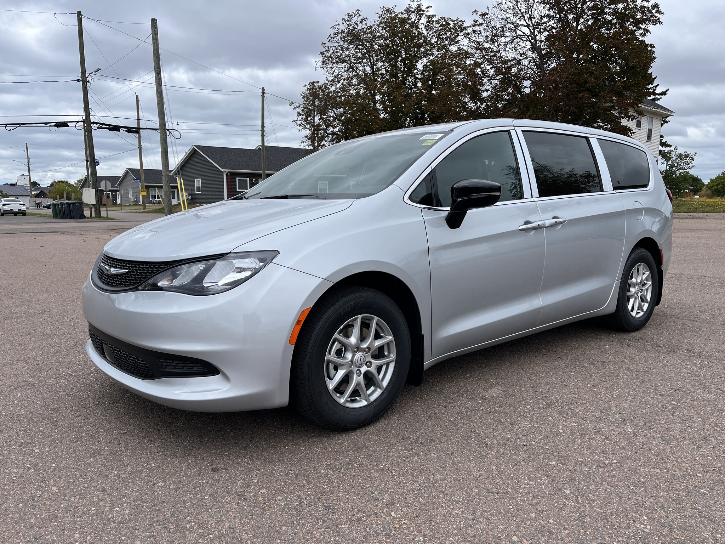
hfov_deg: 67.3
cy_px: 272
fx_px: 545
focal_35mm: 26
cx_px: 362
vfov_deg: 53.1
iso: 50
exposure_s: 1/3745
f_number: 1.6
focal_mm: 5.1
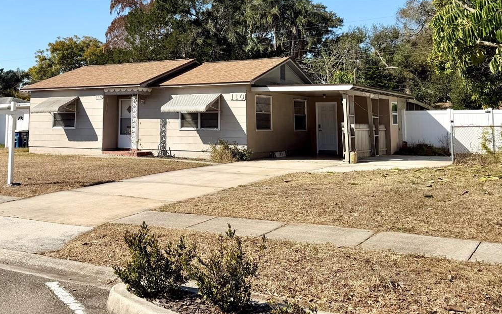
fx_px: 561
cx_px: 173
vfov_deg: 30.5
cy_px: 62
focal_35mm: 41
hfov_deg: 47.5
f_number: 1.78
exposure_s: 1/5714
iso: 80
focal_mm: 6.76
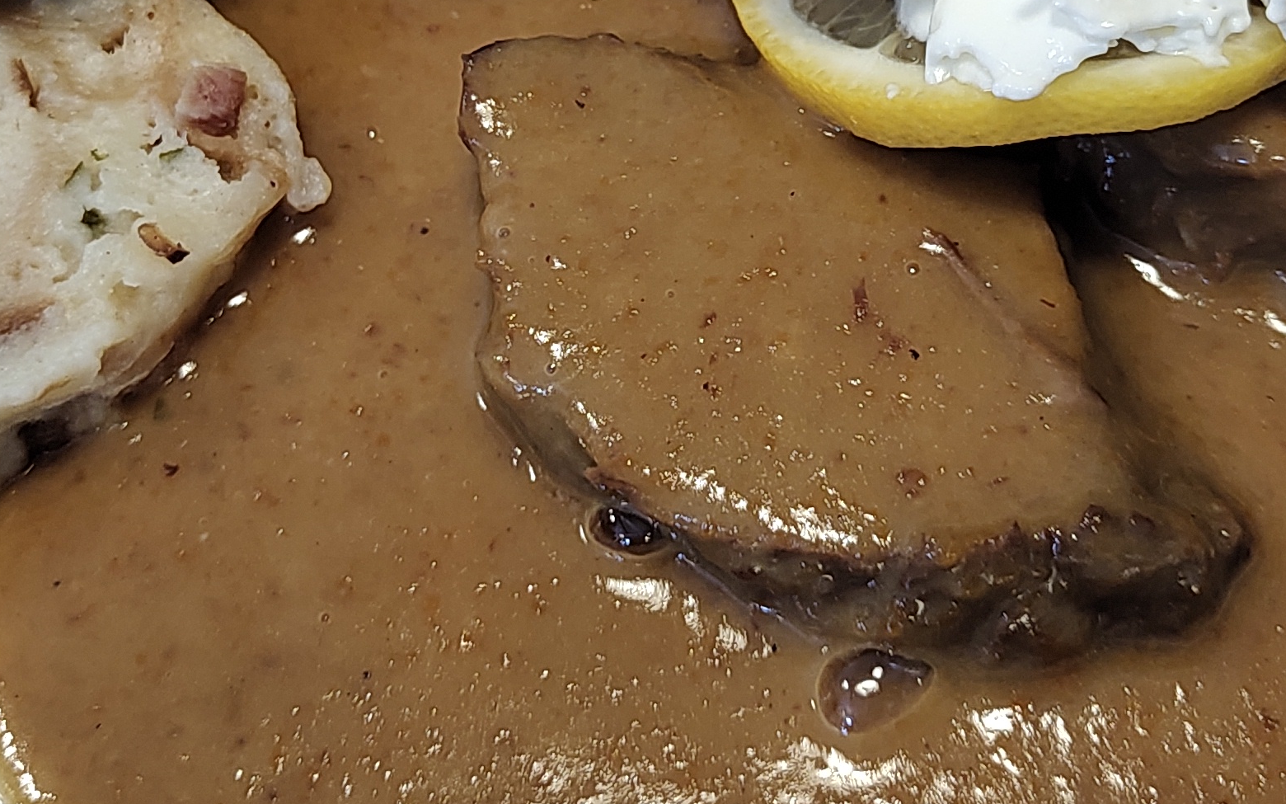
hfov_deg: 32.0
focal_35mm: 64
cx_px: 616
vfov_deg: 19.8
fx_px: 2243
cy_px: 15
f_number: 1.8
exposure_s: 1/50
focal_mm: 5.56
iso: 881
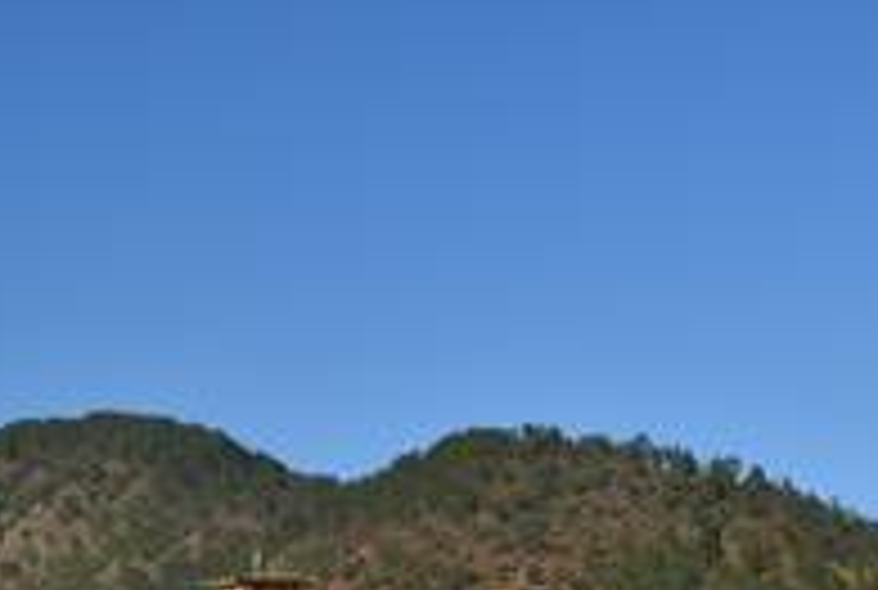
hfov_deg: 17.7
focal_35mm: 114
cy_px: 714
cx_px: 689
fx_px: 2792
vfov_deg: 11.8
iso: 100
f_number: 8
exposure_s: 1/320
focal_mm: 31
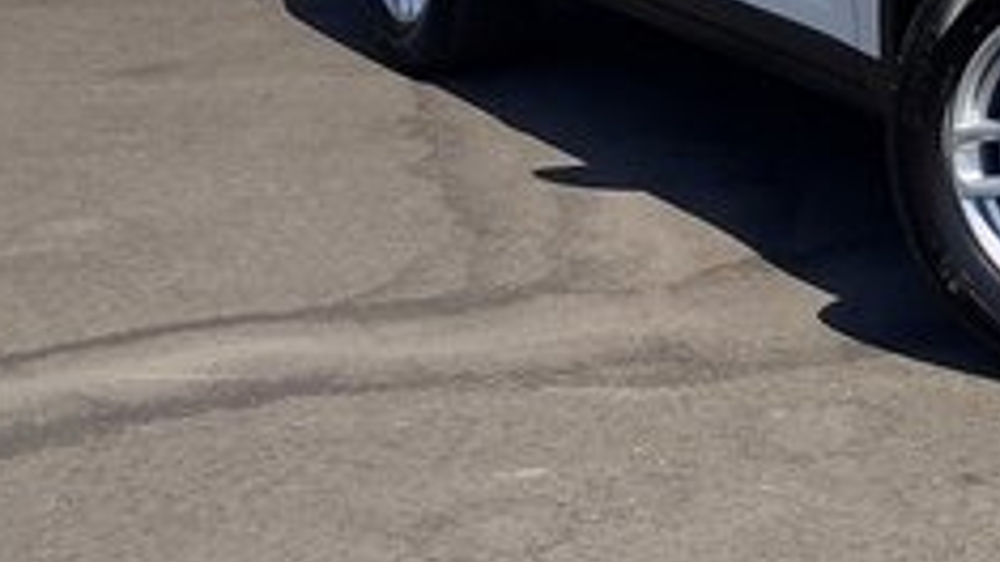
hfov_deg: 21.9
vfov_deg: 12.6
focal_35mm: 92
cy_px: -251
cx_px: 1102
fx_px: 2439
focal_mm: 3.3
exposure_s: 1/1456
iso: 25
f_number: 2.4
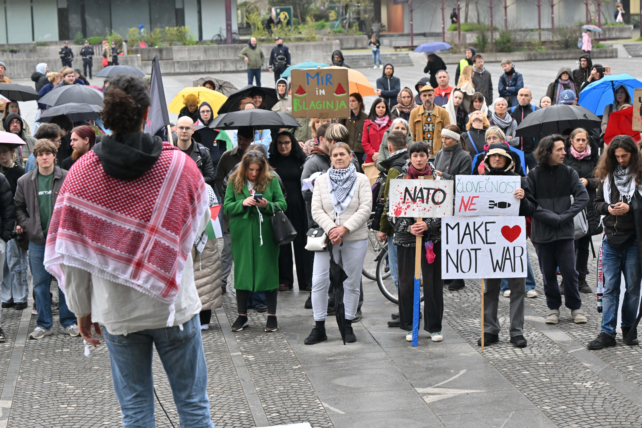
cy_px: 214
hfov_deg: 22.4
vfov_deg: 15.0
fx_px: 1623
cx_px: 321
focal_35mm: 91
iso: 2000
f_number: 7.1
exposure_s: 1/320
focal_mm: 91
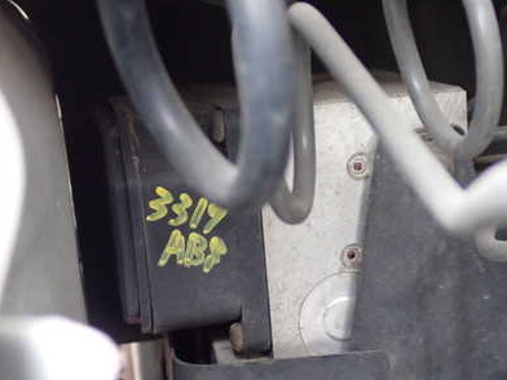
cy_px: 259
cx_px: 329
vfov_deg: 20.4
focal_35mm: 72
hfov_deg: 26.9
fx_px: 1055
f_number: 3.1
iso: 640
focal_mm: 8.4
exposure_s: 1/50
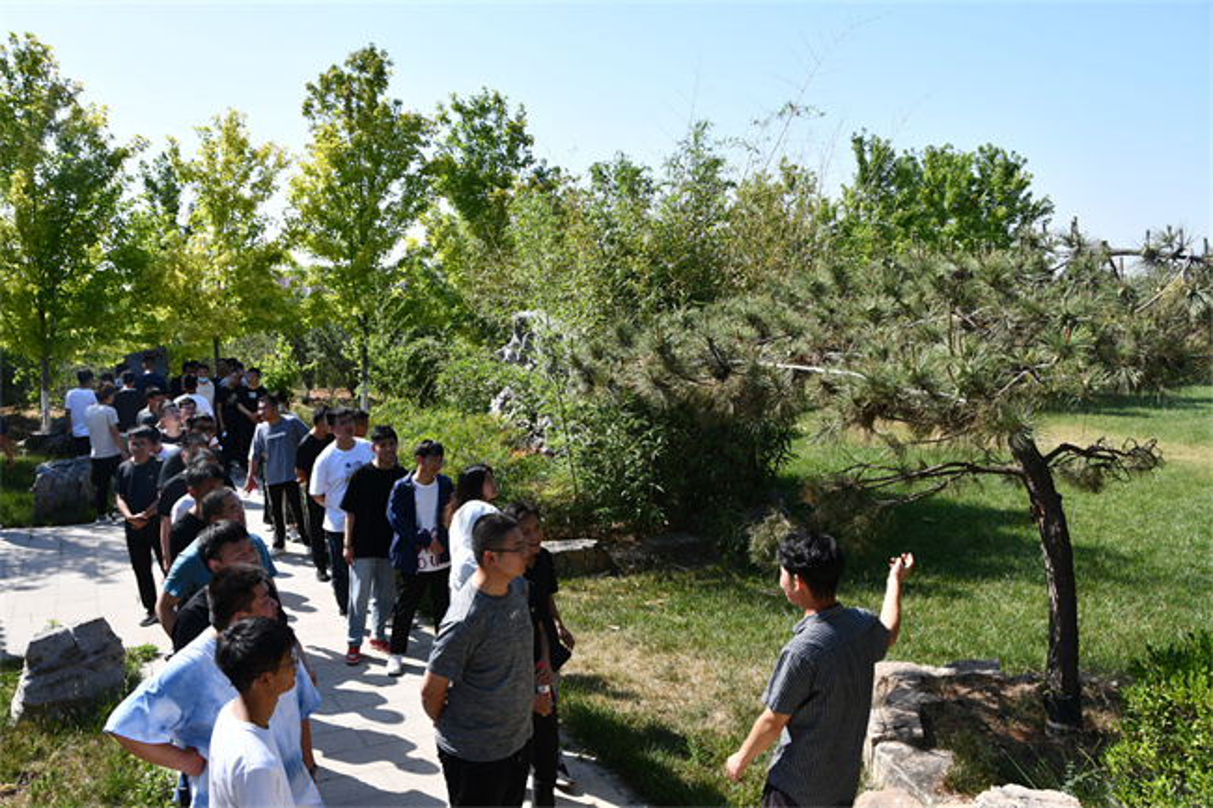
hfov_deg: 67.4
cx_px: 606
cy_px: 404
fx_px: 909
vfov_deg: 47.9
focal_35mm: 27
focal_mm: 18
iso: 140
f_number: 8
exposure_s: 1/250
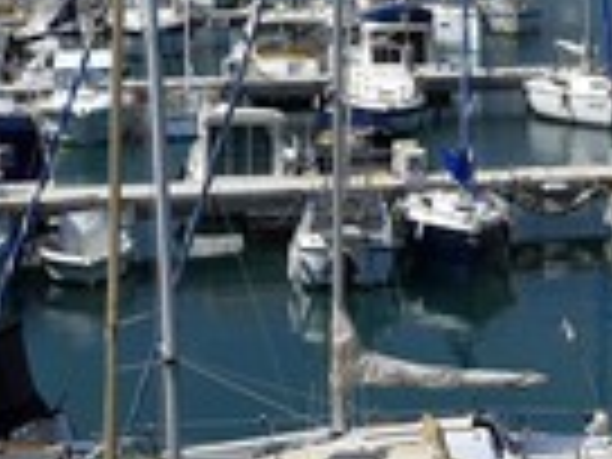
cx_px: 891
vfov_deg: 8.6
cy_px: -9
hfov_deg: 11.1
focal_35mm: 172
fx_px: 3041
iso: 200
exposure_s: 1/320
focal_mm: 58
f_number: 13
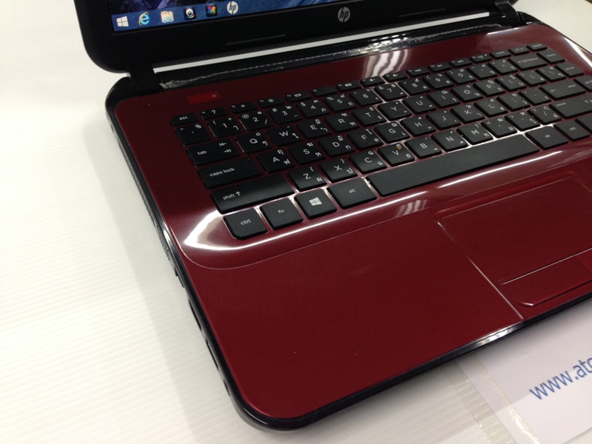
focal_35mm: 33
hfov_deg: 55.4
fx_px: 564
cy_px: 222
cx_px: 296
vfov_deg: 42.9
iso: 100
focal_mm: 4.12
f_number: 2.4
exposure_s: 1/20
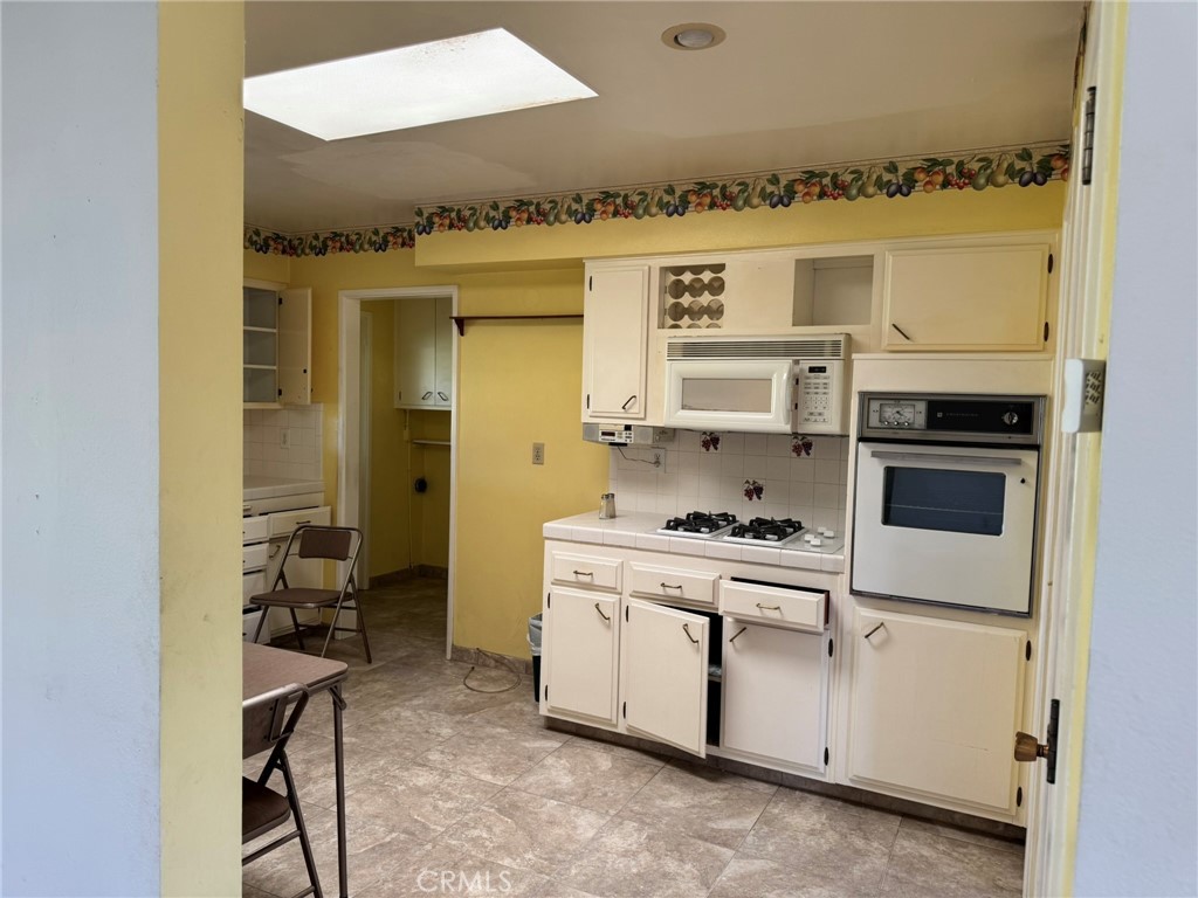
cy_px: 449
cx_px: 599
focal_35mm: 24
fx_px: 831
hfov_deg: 71.6
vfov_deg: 56.8
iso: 125
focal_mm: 6.76
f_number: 1.78
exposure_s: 1/121
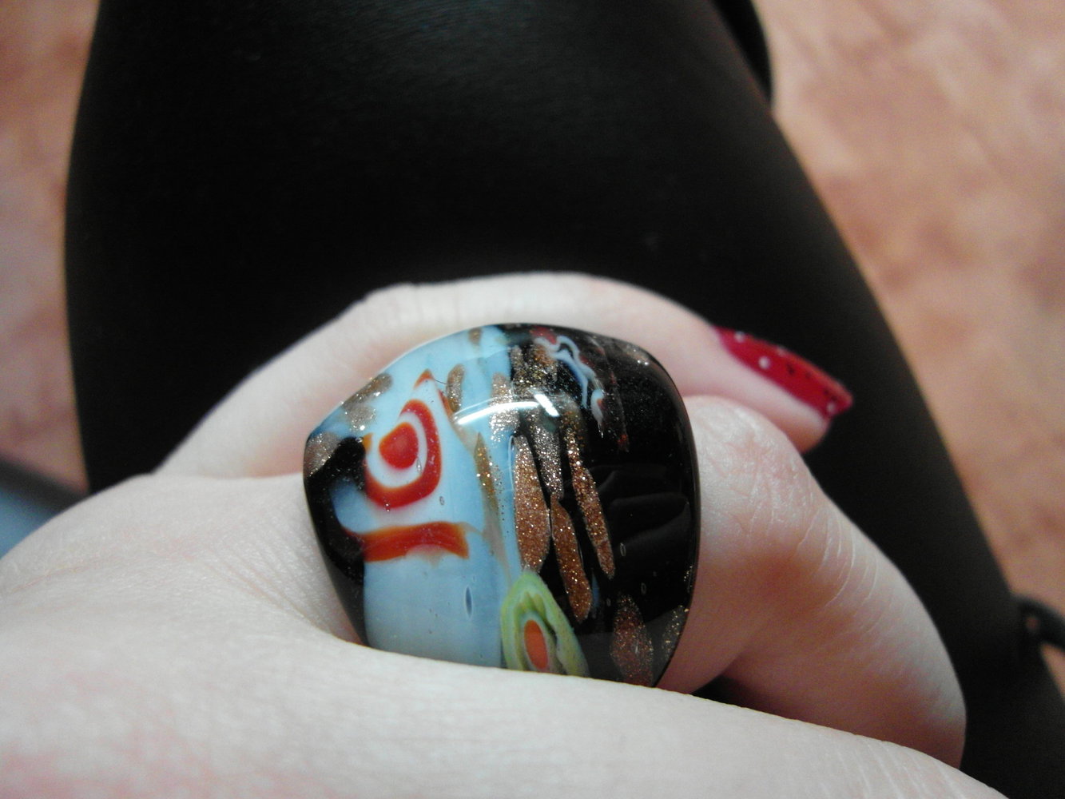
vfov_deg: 56.8
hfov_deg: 71.6
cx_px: 532
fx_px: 738
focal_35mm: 24
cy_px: 400
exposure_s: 1/30
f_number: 2.8
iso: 480
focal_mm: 4.4
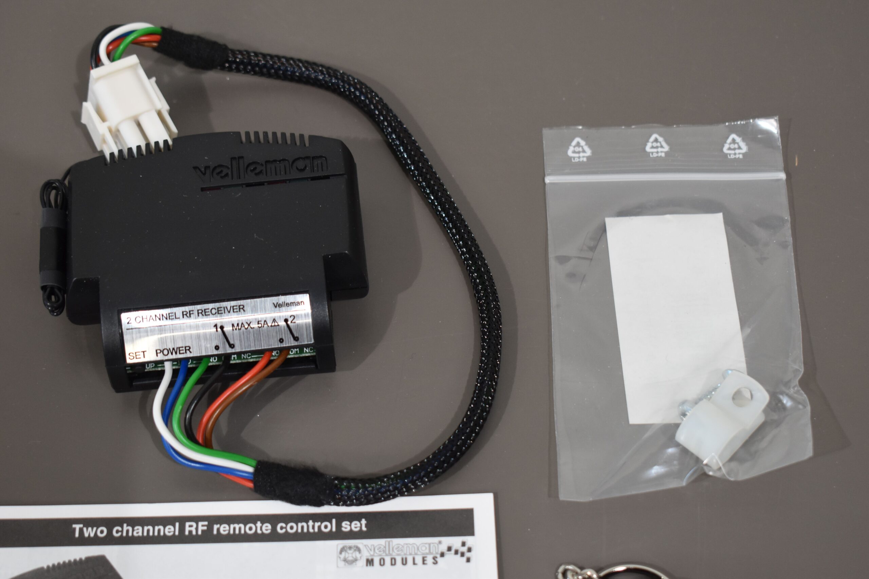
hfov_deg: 28.1
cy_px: 290
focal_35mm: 72
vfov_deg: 18.9
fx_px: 1738
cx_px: 434
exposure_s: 1/125
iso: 800
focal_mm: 48
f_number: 5.3
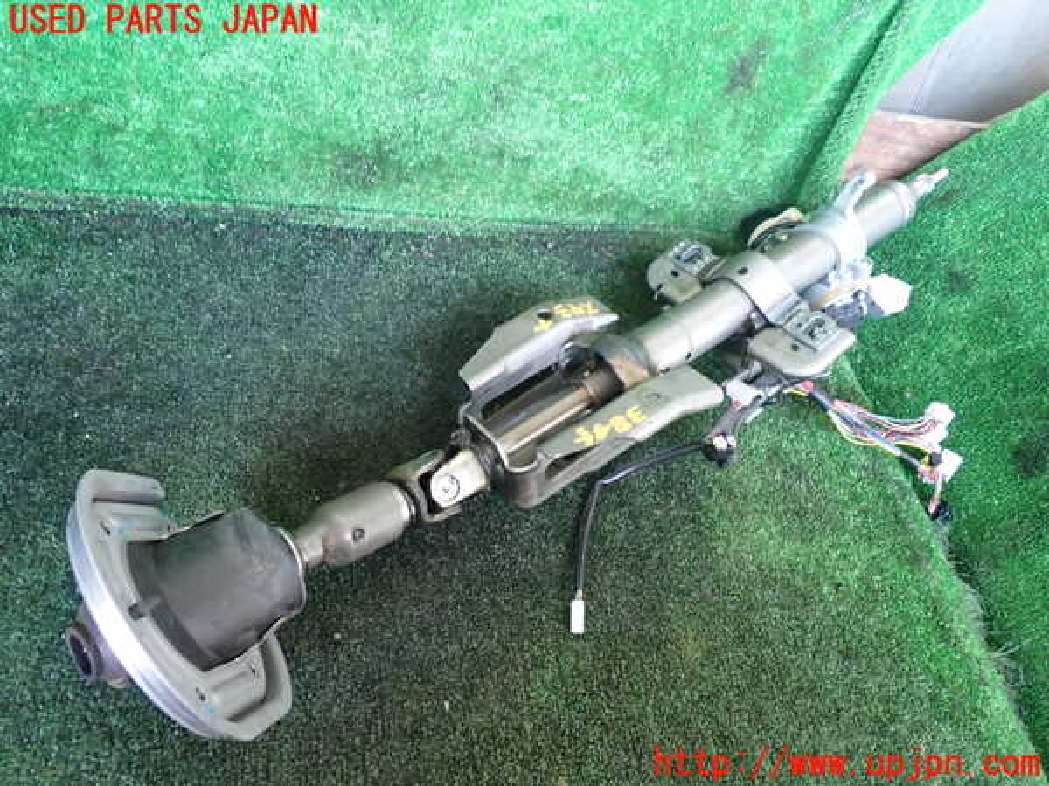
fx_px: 909
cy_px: 393
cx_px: 524
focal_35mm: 30
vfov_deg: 46.8
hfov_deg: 60.0
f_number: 2.3
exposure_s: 1/30
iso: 400
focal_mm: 5.4
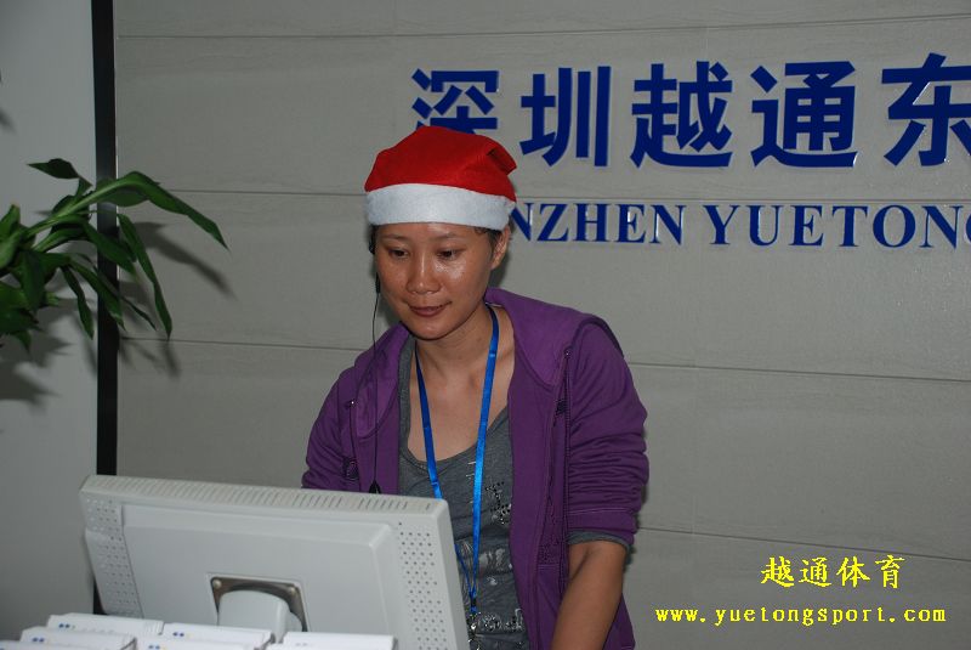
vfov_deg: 23.8
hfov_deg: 35.0
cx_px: 486
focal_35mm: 57
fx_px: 1539
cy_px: 325
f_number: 4.5
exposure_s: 1/60
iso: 250
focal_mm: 38
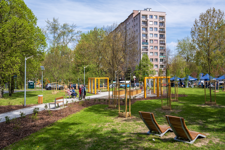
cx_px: 112
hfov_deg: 58.7
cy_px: 75
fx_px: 200
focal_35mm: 32
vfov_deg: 41.1
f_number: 8
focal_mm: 32
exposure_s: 1/200
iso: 100
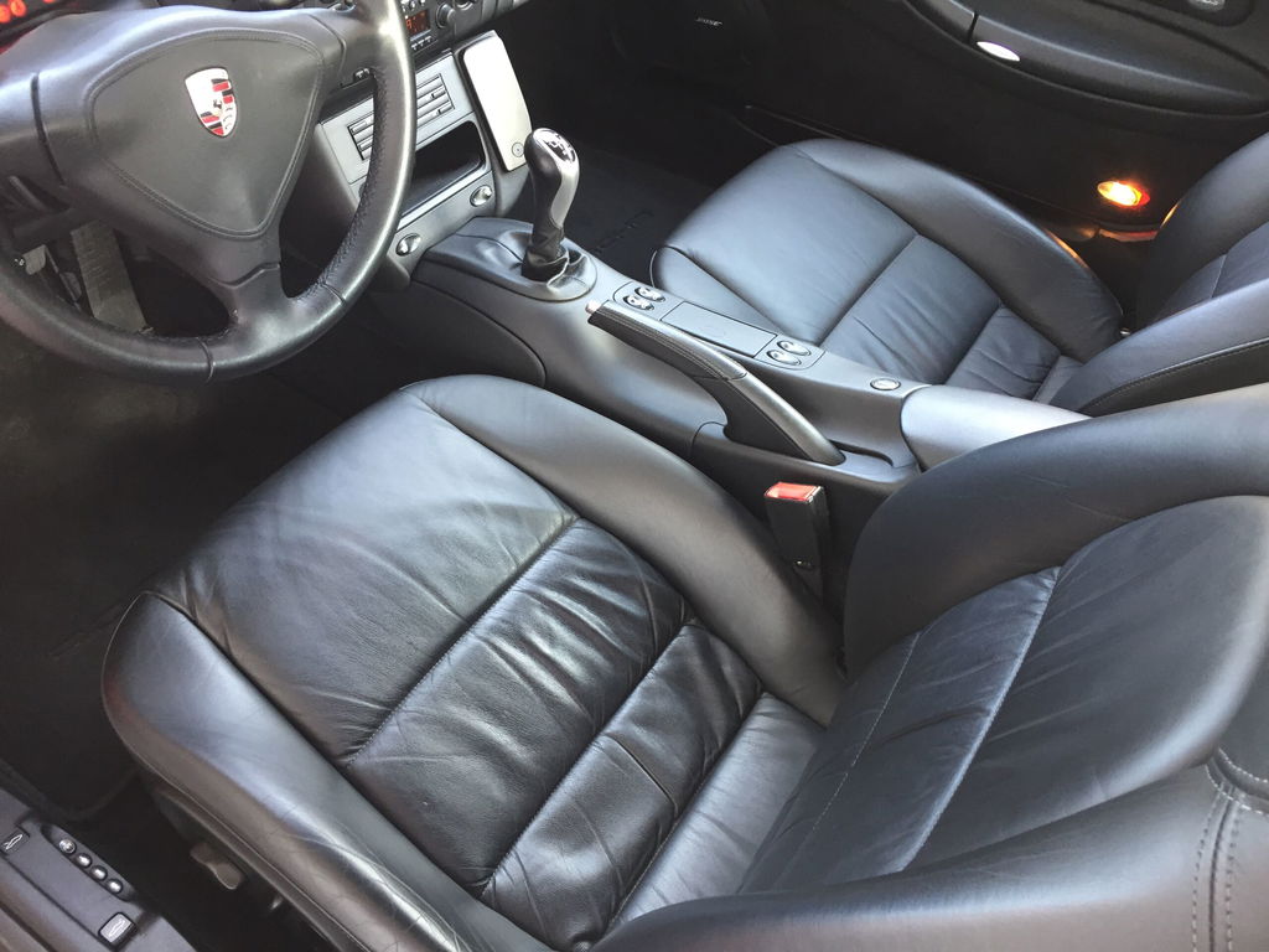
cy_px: 476
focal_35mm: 29
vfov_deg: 48.2
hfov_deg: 61.7
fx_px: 1063
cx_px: 634
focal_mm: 4.15
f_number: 2.2
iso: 100
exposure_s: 1/33
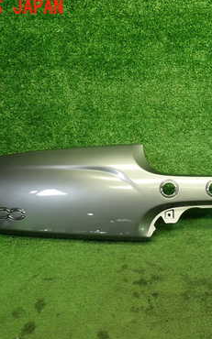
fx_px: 398
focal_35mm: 43
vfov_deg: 46.0
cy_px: 202
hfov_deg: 29.1
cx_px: 172
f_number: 2
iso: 200
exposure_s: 1/60
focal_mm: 4.5
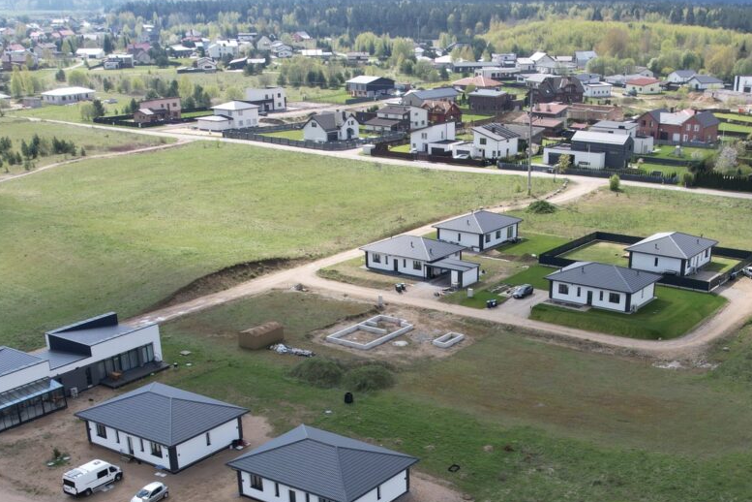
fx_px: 606
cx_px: 367
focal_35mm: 29
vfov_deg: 44.7
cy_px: 304
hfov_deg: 63.7
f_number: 2.8
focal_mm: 8.38
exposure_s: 1/1000
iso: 100
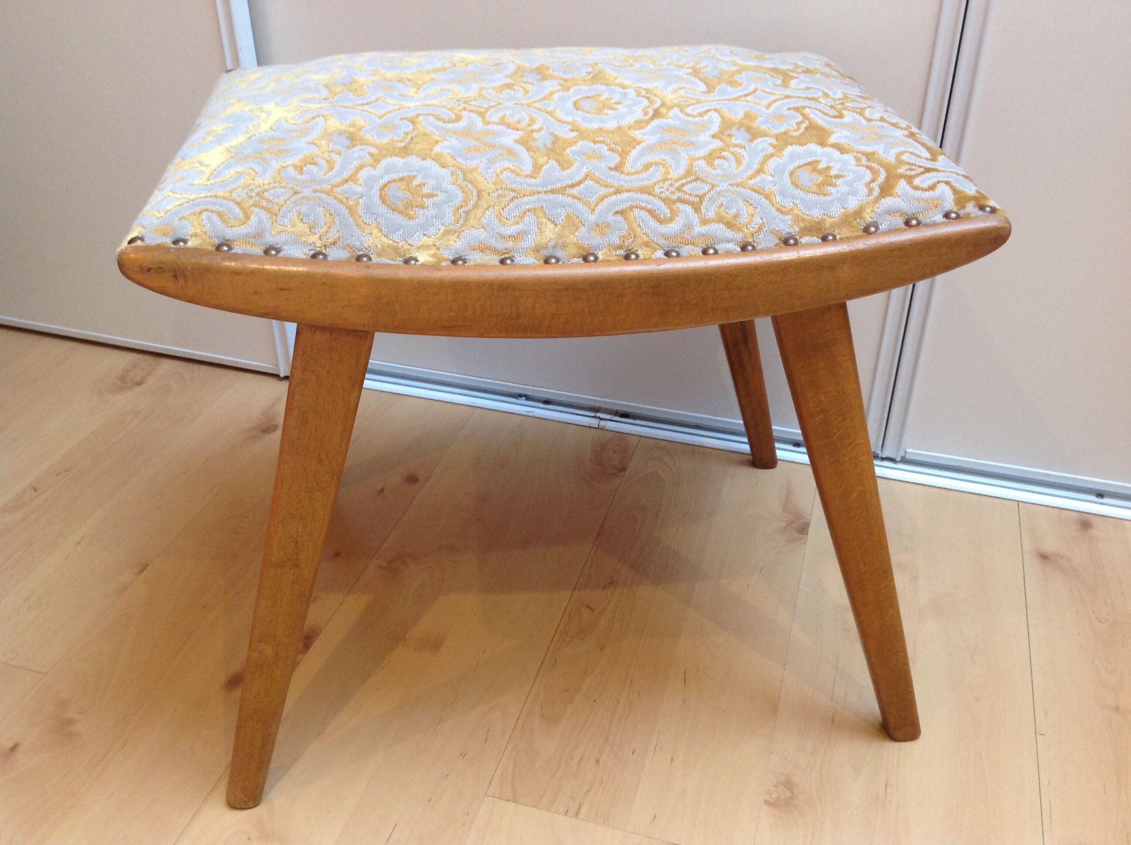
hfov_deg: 52.7
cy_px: 422
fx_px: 1142
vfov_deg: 40.6
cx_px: 566
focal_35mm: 35
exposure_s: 1/15
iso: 160
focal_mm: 4.28
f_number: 2.4
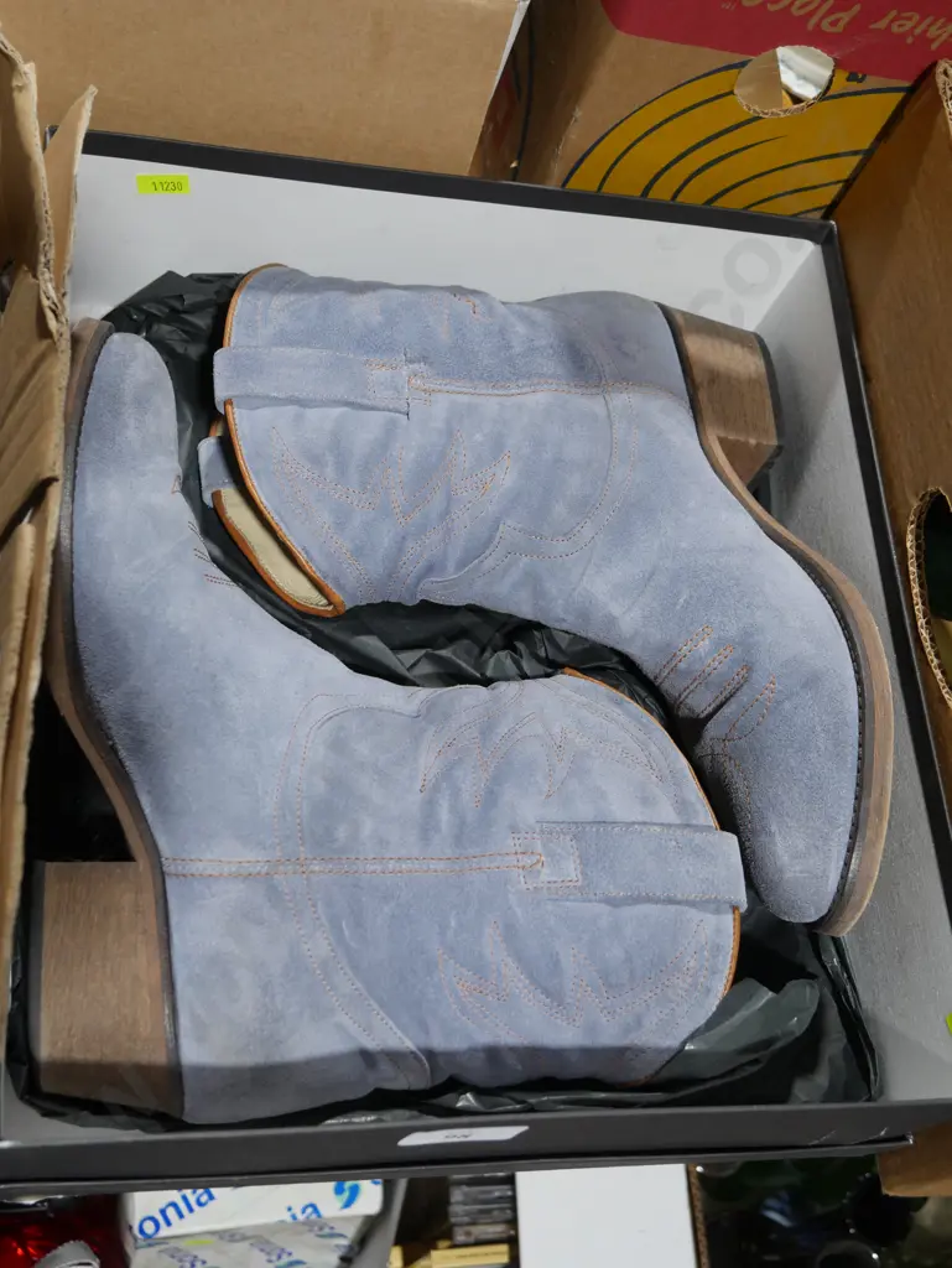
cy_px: 634
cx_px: 476
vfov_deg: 42.9
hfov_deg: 32.9
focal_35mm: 44
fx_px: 1612
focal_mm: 22
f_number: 4.7
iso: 320
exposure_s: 1/60
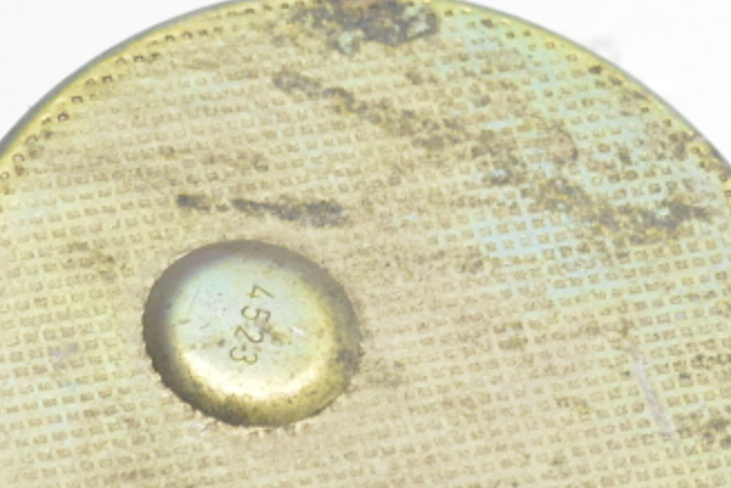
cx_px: 297
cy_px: 477
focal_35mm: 259
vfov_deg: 5.3
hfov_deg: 8.0
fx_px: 5250
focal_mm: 55
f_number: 9
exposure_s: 1/320
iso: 6400
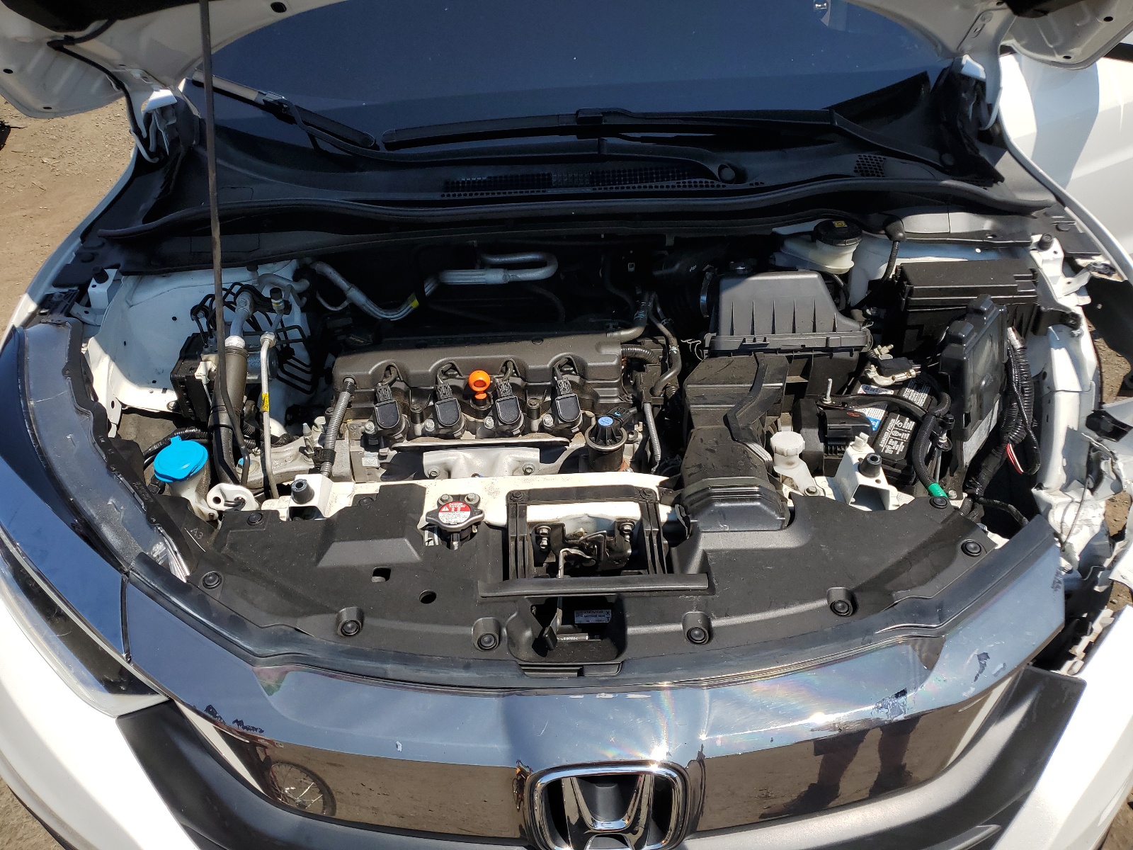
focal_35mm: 26
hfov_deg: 67.3
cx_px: 566
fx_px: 851
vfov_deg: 53.1
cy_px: 425
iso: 50
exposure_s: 1/3333
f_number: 1.5
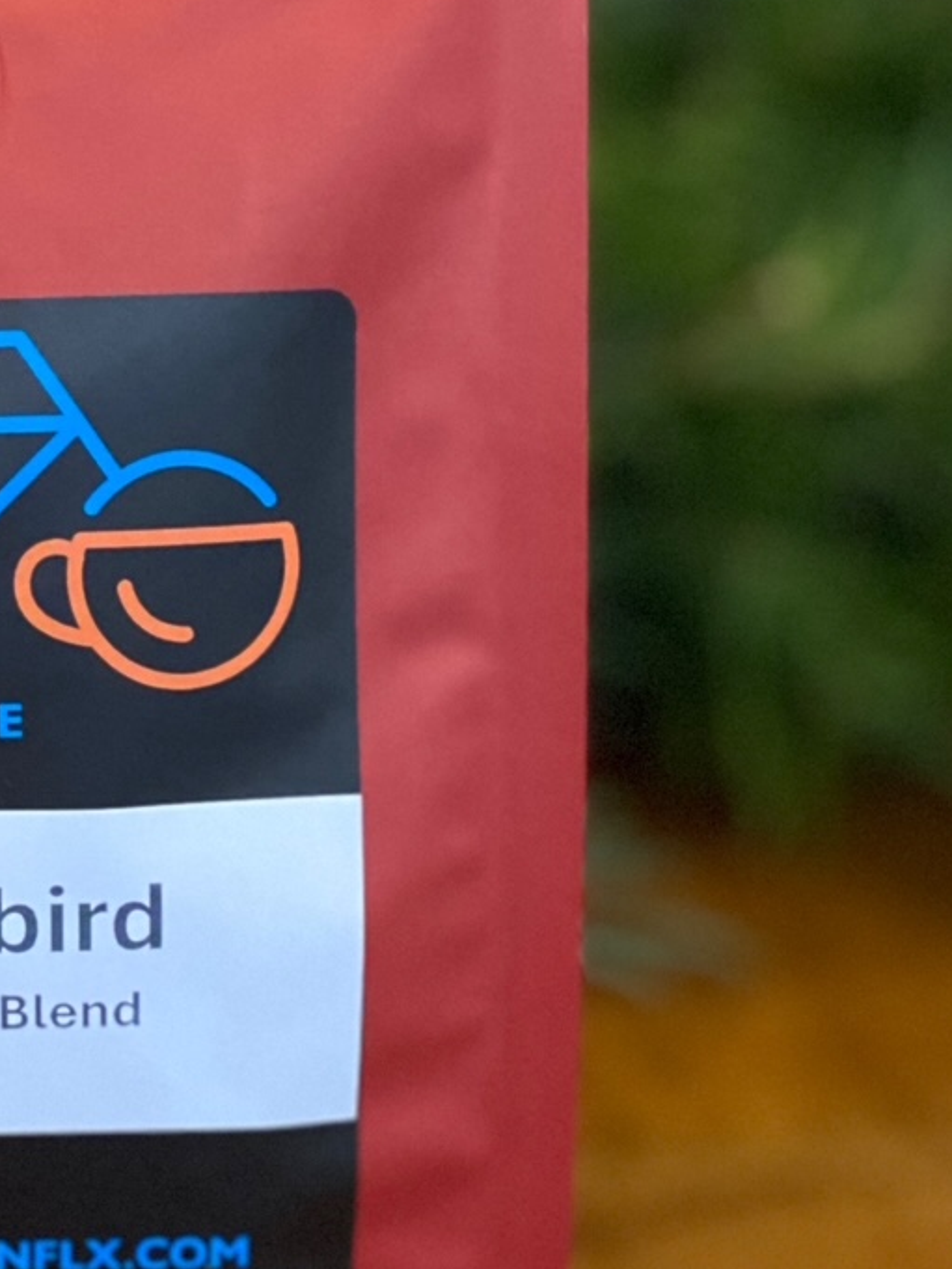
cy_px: 360
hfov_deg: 18.4
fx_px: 2823
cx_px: -89
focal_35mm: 77
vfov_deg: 25.1
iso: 500
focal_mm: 4.25
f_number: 1.8
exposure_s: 1/60
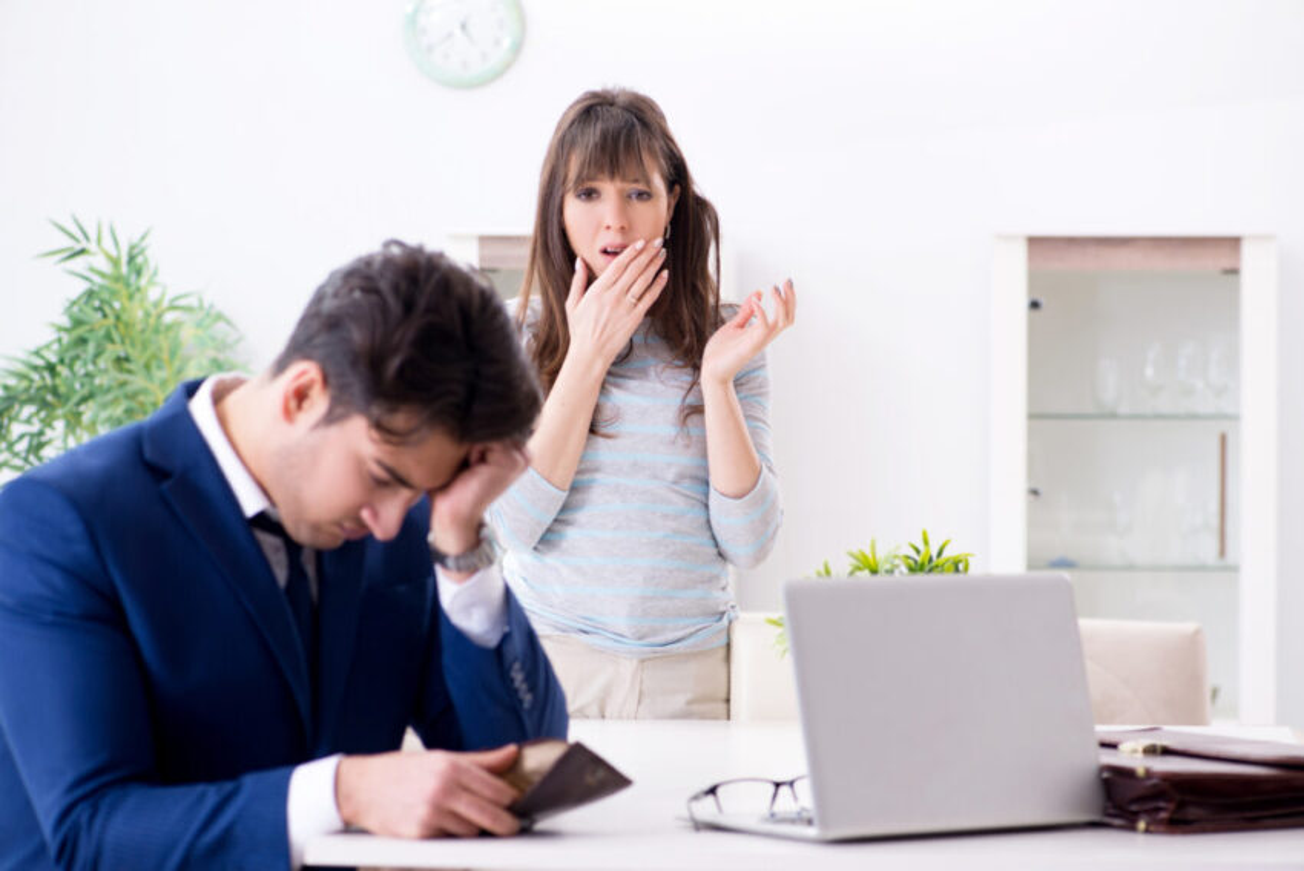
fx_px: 3806
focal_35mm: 105
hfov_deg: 19.4
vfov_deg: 13.1
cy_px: 436
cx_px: 652
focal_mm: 105
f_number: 5.6
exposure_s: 1/100
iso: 160
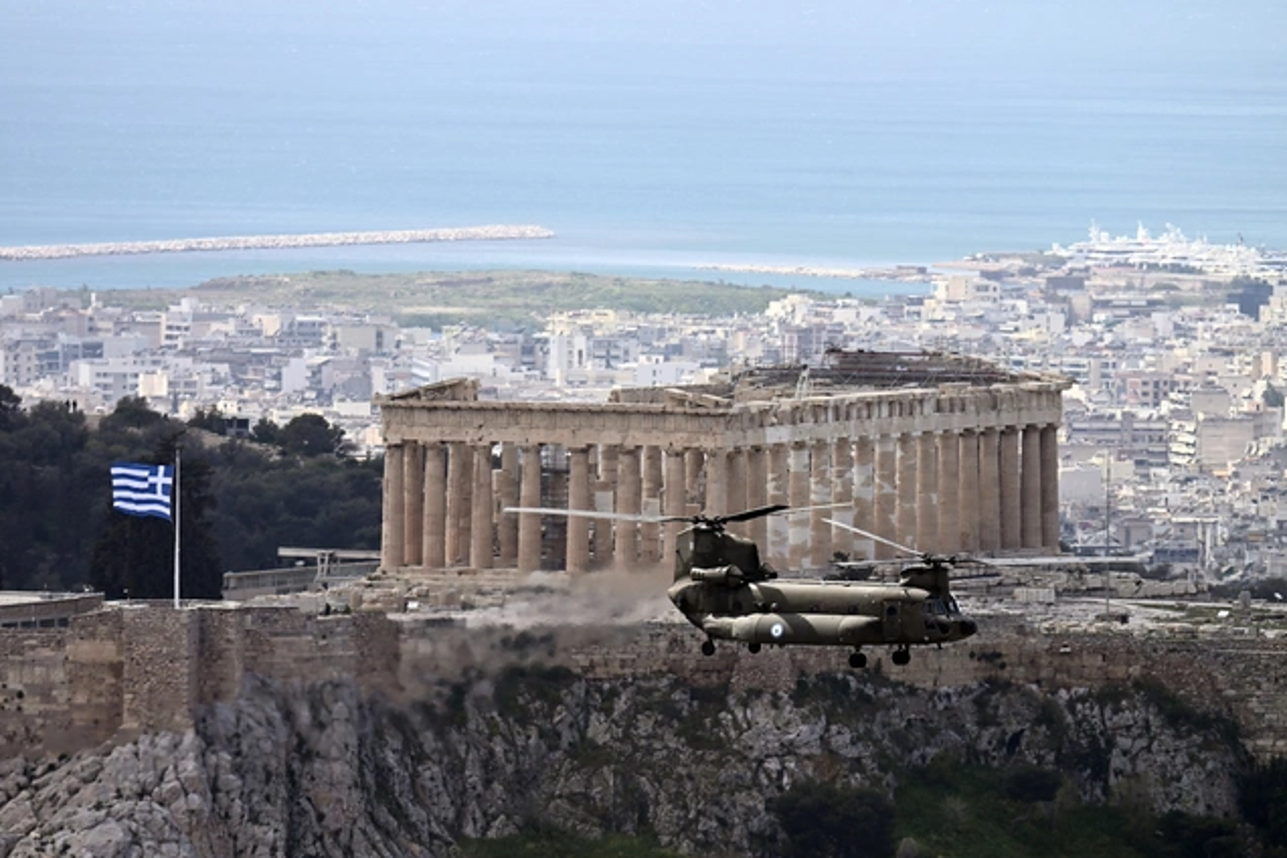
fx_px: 21913
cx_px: 650
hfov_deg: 3.4
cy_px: 434
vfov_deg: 2.2
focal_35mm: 613
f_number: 8
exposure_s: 1/1600
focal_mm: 600
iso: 500
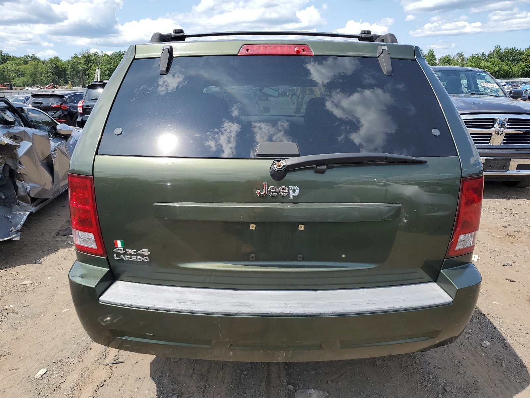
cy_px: 199
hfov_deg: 67.3
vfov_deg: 53.1
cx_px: 265
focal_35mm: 26
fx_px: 398
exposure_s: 1/2500
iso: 50
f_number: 1.5
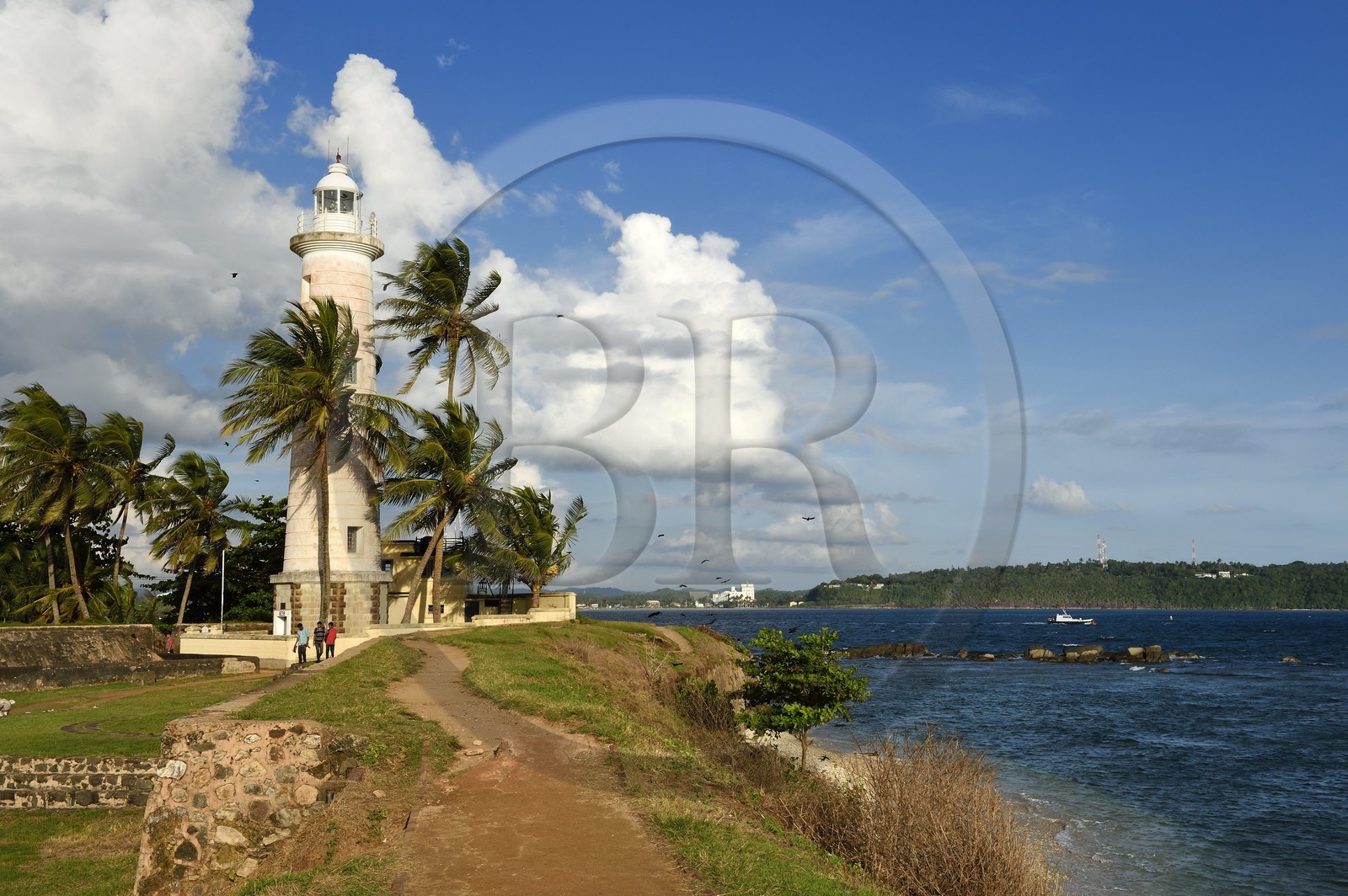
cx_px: 674
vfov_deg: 35.0
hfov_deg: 50.7
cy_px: 448
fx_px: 1422
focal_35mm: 38
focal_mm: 38
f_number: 14
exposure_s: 1/250
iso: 200
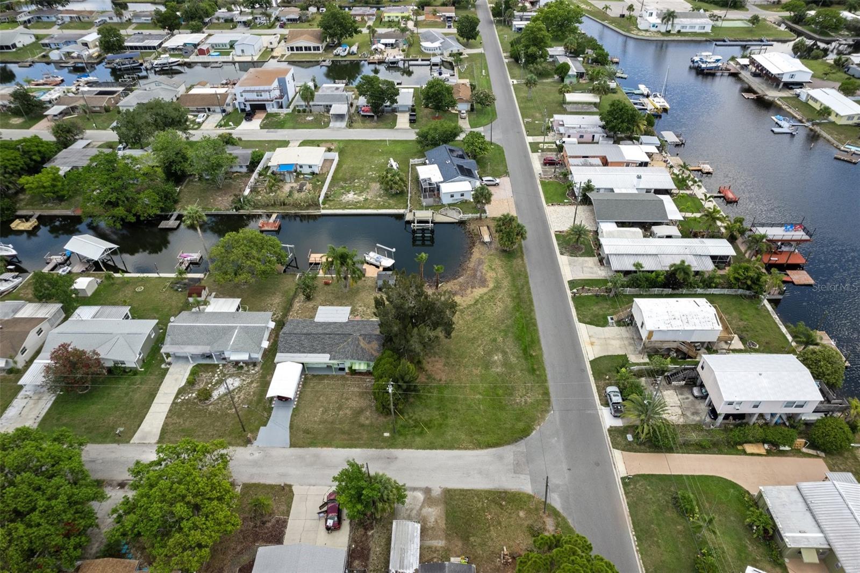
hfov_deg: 78.6
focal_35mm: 22
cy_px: 286
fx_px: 525
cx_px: 430
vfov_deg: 57.2
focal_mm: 8.38
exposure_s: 1/800
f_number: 2.8
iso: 100
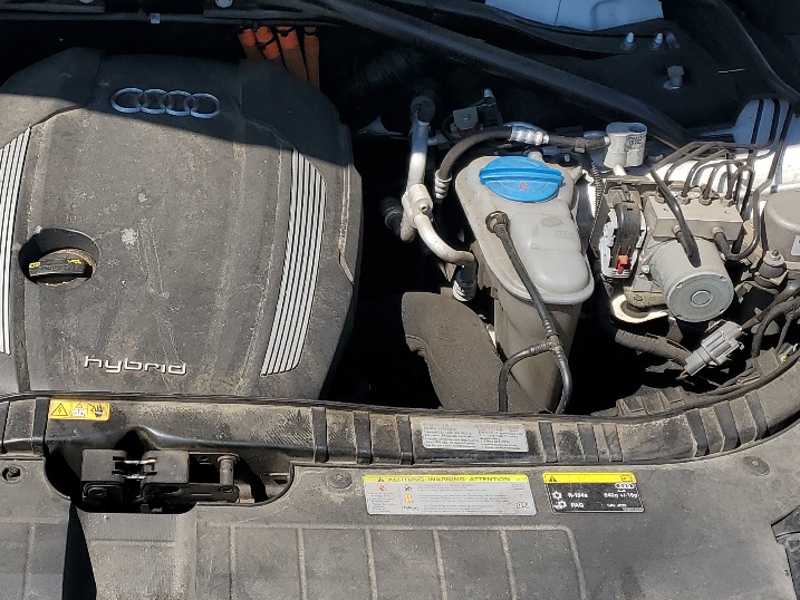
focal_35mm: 58
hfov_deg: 32.3
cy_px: 197
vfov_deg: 25.1
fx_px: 1341
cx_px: 158
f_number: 1.5
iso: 50
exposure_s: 1/3333
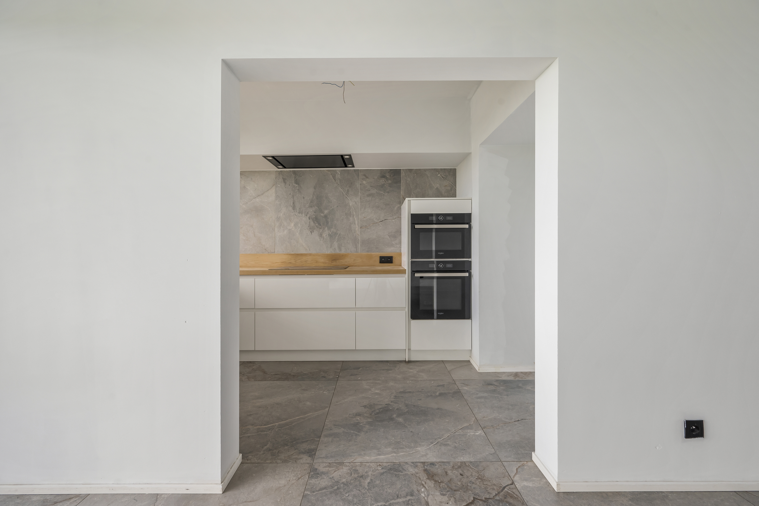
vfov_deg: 81.3
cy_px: 253
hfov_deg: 104.2
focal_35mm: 14
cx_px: 380
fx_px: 295
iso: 250
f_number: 8
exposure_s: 1/50
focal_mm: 14
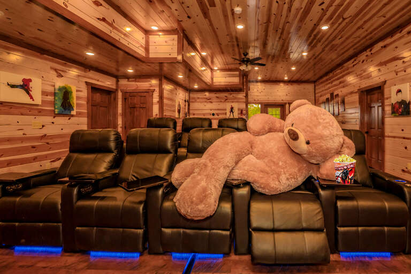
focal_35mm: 16
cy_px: 137
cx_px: 206
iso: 2000
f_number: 8
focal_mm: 16
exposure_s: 1/160
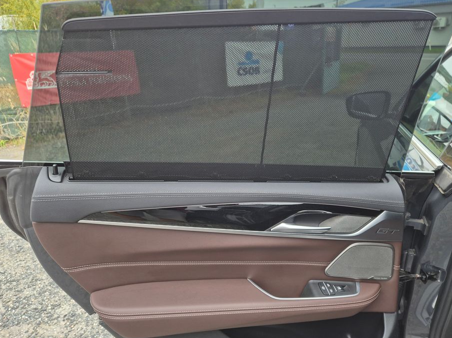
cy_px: 168
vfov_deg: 53.0
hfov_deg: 67.2
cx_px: 248
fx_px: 339
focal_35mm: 26
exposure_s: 1/180
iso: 160
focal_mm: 5.4
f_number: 1.8
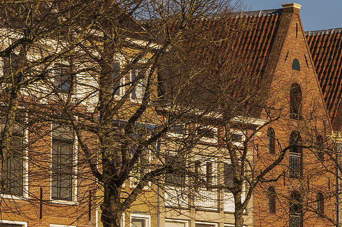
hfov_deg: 8.7
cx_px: 603
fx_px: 2175
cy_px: 266
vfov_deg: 6.0
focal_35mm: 229
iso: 100
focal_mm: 52
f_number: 13
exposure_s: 131
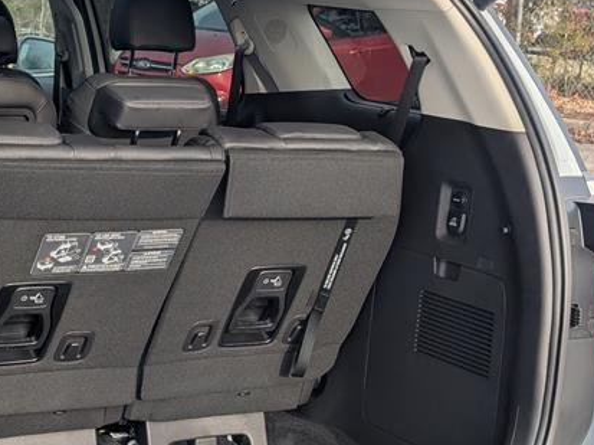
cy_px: 239
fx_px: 1303
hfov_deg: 25.5
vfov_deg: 19.4
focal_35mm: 76
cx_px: 175
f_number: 1.68
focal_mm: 6.9
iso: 22
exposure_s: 1/270
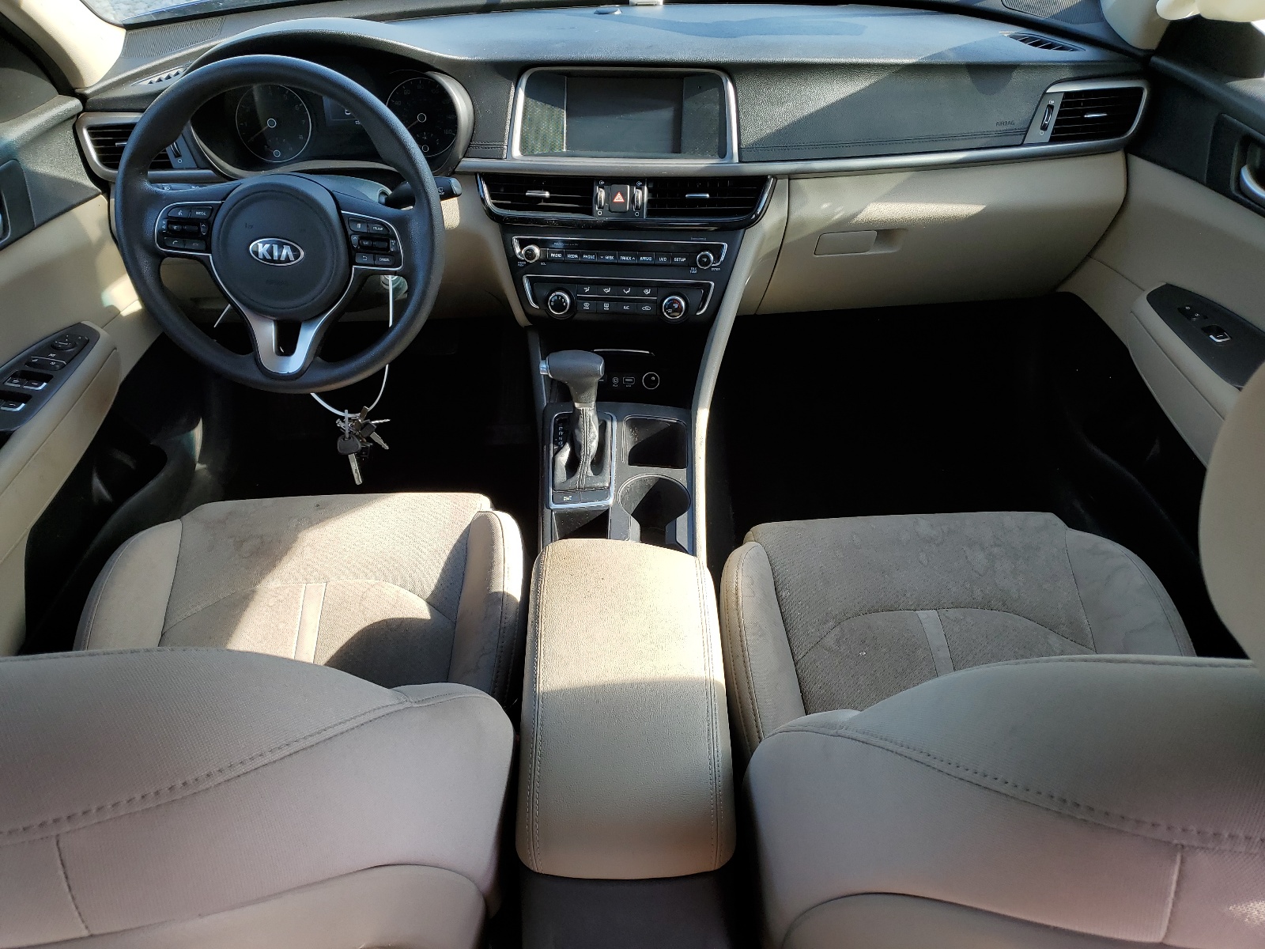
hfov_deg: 67.3
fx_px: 950
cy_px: 474
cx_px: 632
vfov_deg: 53.1
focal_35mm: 26
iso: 50
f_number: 1.5
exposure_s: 1/370
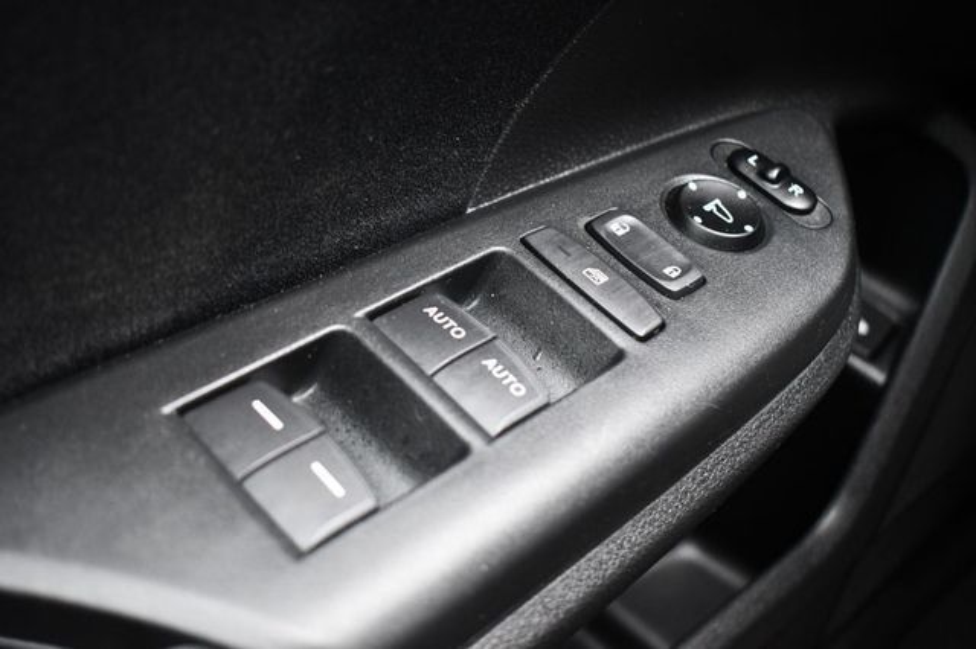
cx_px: 488
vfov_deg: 29.2
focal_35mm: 46
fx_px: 1246
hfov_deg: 42.8
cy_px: 324
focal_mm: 31
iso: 1600
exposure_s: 1/125
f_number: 4.2
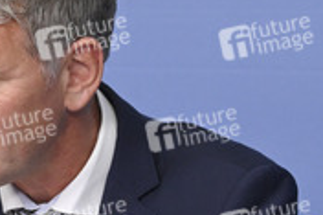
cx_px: 34
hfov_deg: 4.3
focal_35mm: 475
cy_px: 176
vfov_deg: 2.9
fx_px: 4258
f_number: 7.1
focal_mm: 185
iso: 3200
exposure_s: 1/400
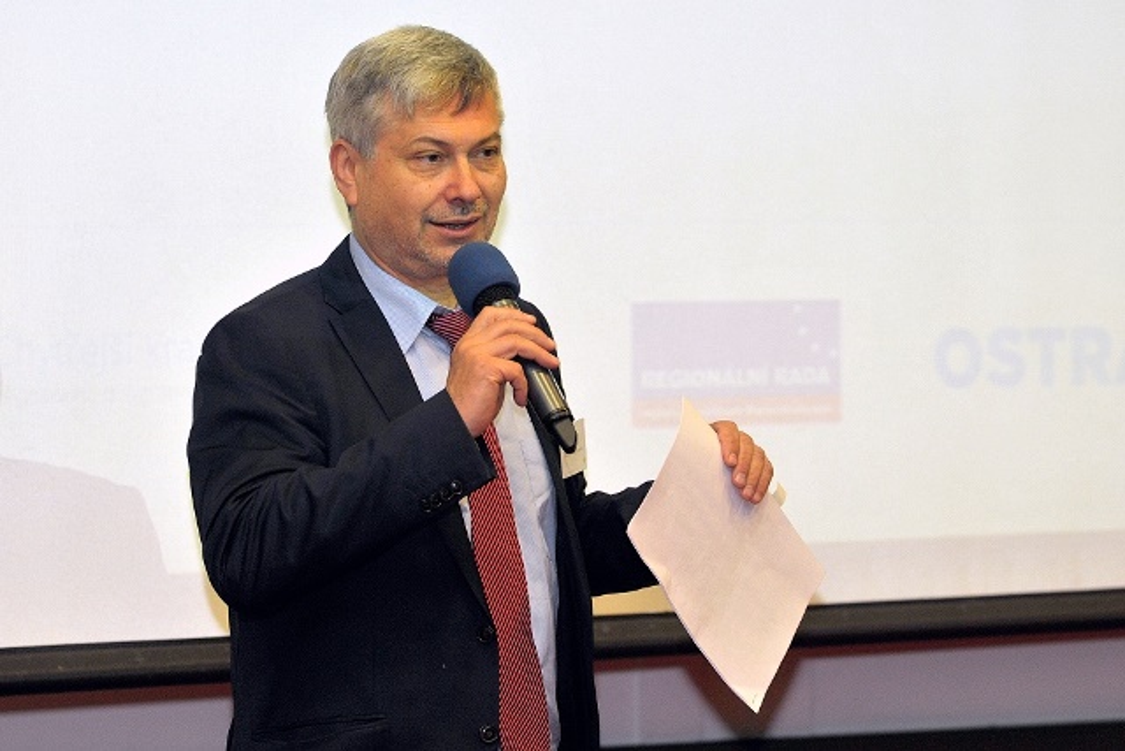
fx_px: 4594
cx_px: 562
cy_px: 376
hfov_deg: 14.0
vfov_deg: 9.3
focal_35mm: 147
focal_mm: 98
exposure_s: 1/100
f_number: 2.8
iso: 250
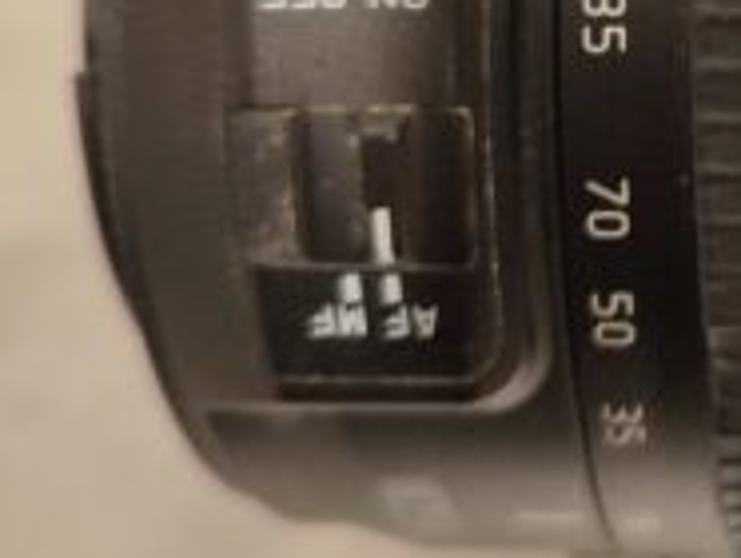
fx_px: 1415
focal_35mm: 66
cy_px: 42
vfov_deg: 21.7
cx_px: 920
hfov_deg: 25.8
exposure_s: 1/17
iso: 573
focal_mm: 5.89
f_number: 1.89
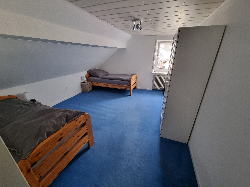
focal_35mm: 13
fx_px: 94
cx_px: 125
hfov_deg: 106.2
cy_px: 94
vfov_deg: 89.9
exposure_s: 1/50
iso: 160
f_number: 2.2
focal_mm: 2.2
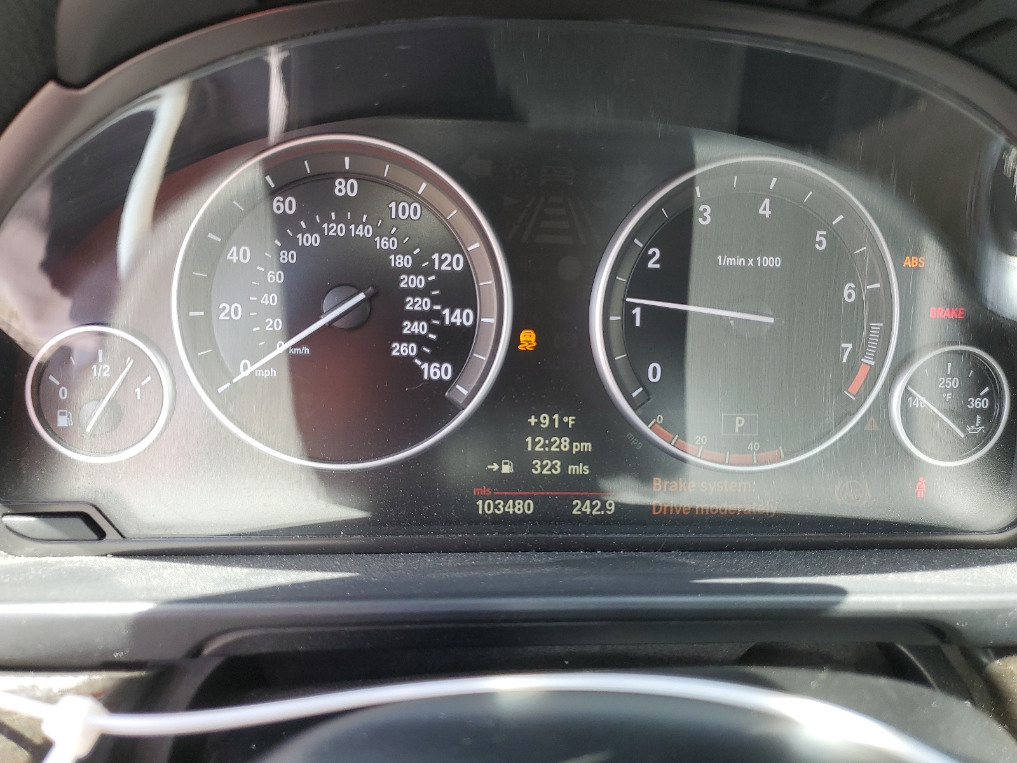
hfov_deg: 67.3
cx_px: 508
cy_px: 382
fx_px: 764
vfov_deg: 53.1
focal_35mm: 26
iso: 50
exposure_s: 1/141
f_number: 1.5
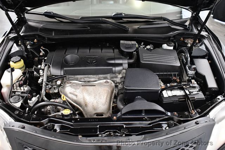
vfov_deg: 36.9
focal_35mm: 36
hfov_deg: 53.1
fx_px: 225
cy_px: 75
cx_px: 112
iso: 3200
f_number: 3.5
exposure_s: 1/125
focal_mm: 18
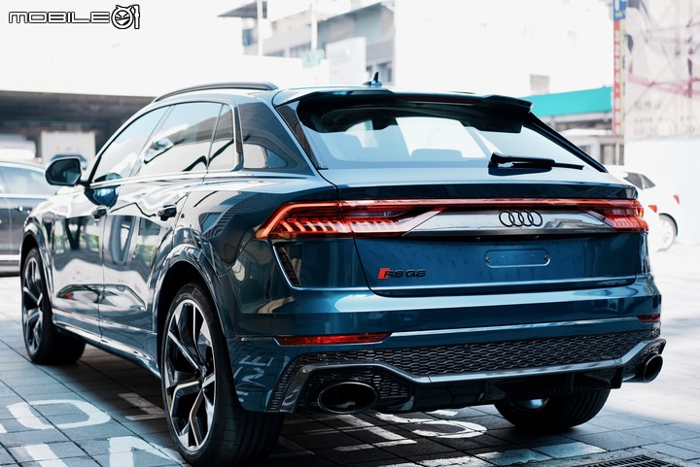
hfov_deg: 36.2
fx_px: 1070
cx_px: 350
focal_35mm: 55
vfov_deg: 24.7
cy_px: 234
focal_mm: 55
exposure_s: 1/250
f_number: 2.8
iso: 80
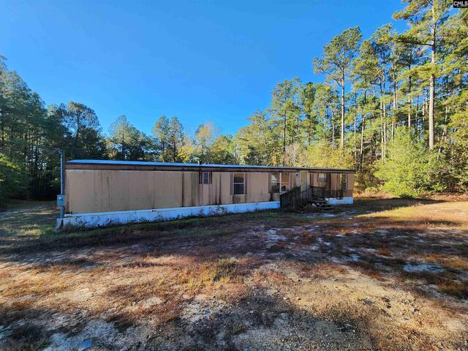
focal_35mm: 13
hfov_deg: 106.2
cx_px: 234
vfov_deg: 89.9
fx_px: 176
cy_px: 176
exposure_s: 1/556
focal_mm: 2.2
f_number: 2.2
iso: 50
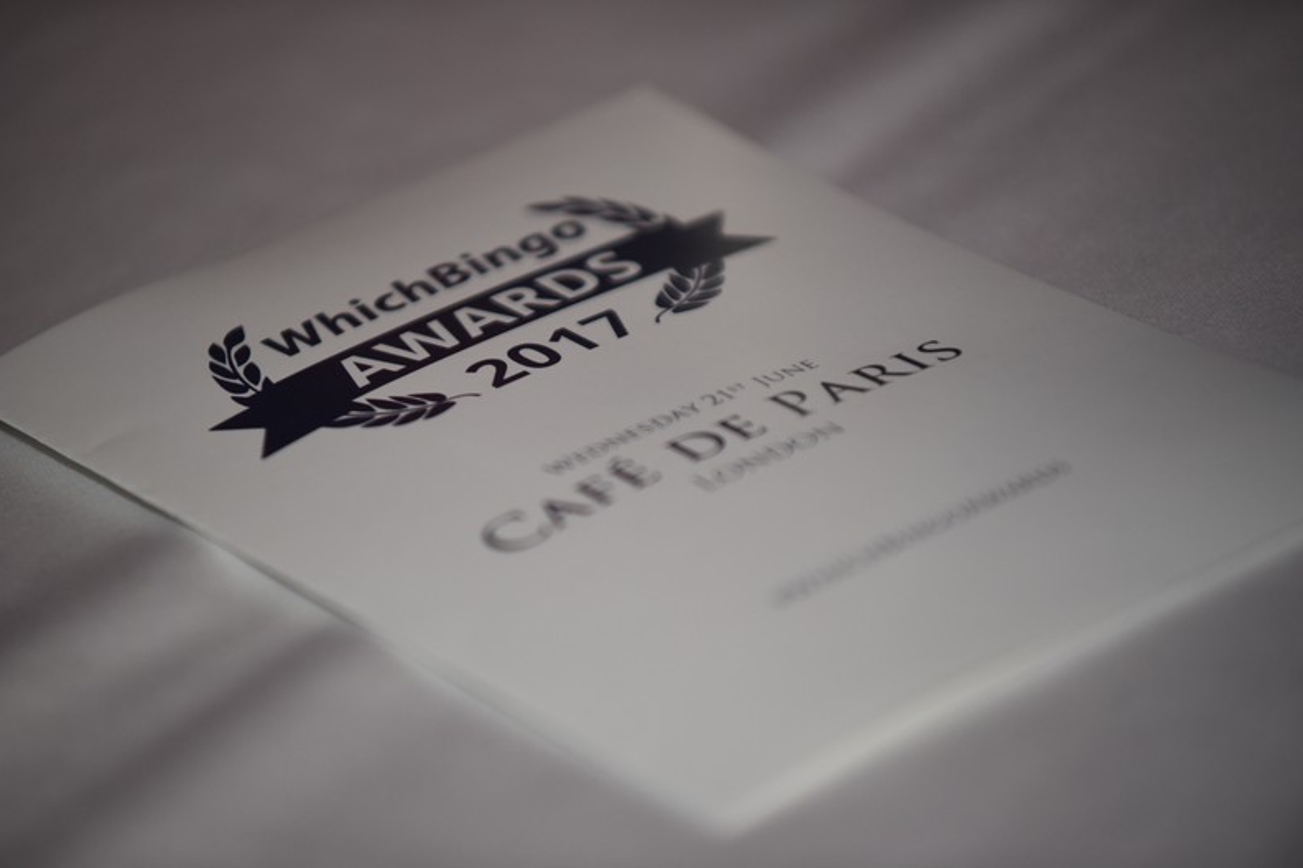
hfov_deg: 21.9
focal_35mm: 93
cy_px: 437
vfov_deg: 14.7
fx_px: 3366
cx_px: 648
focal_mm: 92
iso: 1600
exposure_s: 1/200
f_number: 2.8
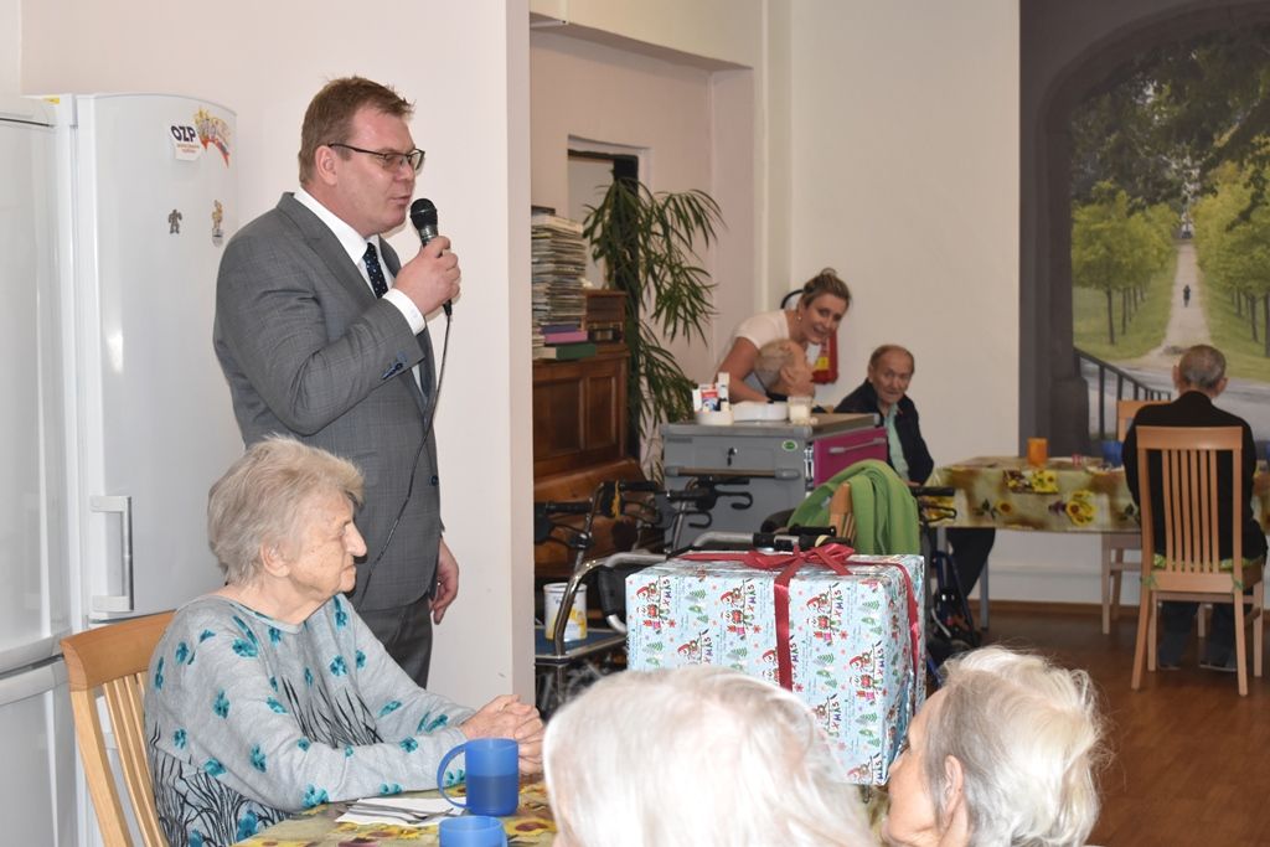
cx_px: 635
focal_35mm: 63
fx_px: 2223
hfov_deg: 31.9
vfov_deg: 21.6
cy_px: 424
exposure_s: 1/60
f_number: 5
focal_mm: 42
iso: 800
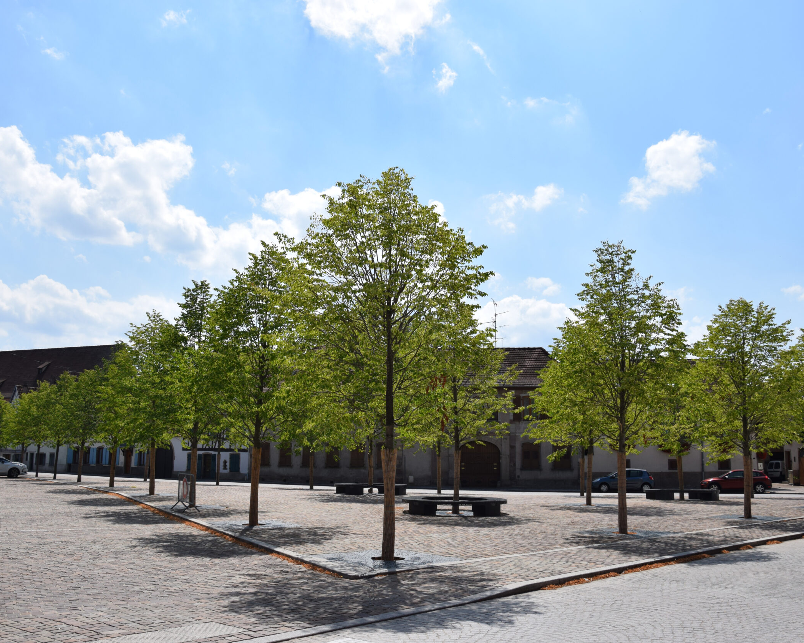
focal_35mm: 31
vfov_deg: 47.1
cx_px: 411
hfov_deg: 57.2
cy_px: 319
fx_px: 738
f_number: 11
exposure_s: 1/500
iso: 200
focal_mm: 18
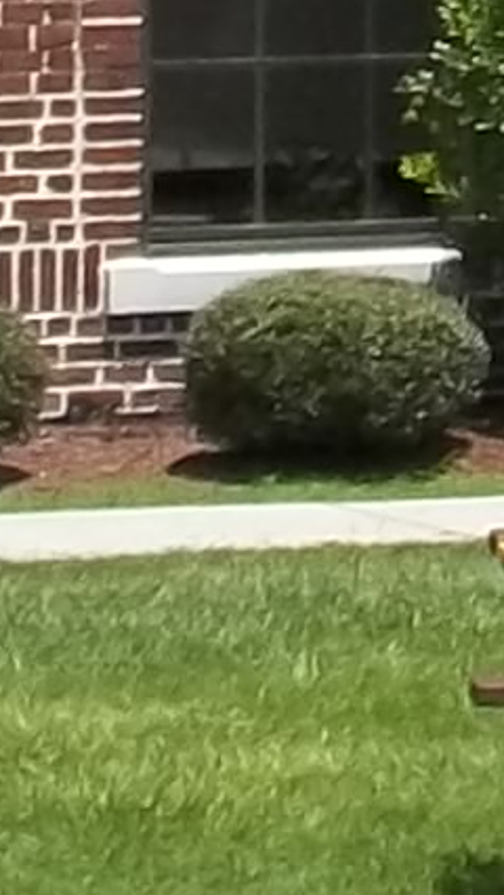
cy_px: -1303
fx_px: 8590
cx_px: 1514
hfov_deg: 3.3
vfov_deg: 5.7
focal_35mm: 362
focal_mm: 5.9
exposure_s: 1/160
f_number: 8
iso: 64
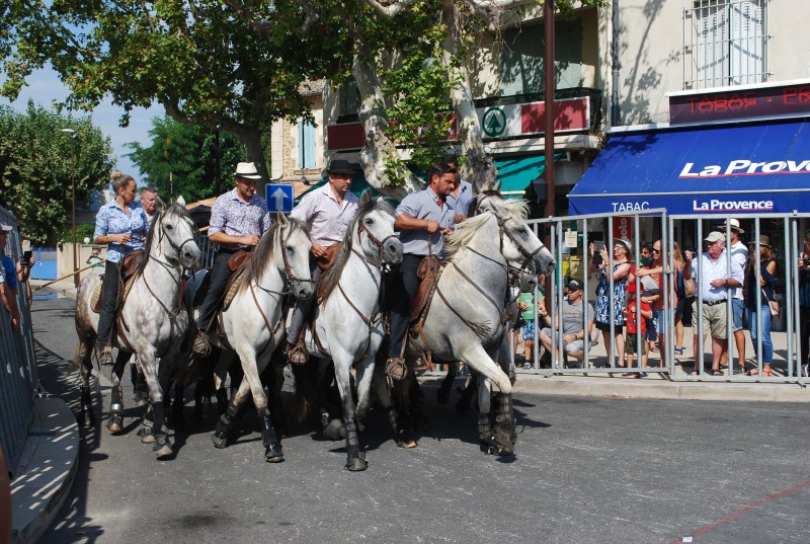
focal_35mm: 44
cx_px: 405
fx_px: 981
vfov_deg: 31.0
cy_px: 272
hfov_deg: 44.9
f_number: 8
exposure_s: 1/250
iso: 100
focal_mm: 29
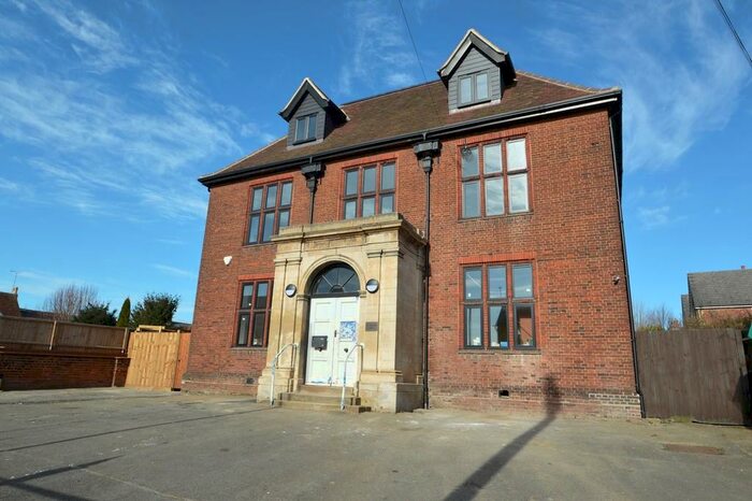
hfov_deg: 81.2
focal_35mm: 21
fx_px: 438
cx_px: 376
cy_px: 250
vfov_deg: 59.4
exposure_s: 1/200
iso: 100
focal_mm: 14
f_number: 7.1
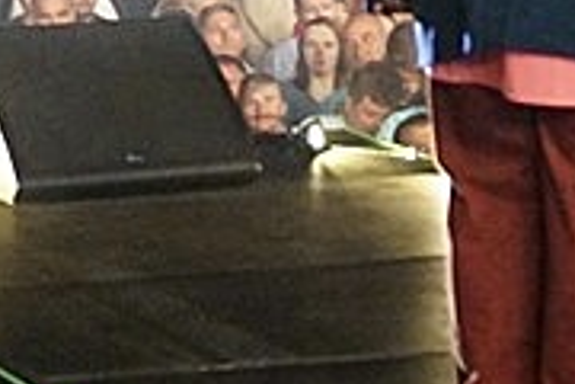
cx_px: -64
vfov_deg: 6.1
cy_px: -125
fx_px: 3546
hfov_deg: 9.2
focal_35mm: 222
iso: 3200
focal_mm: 26
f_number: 4.5
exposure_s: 1/125
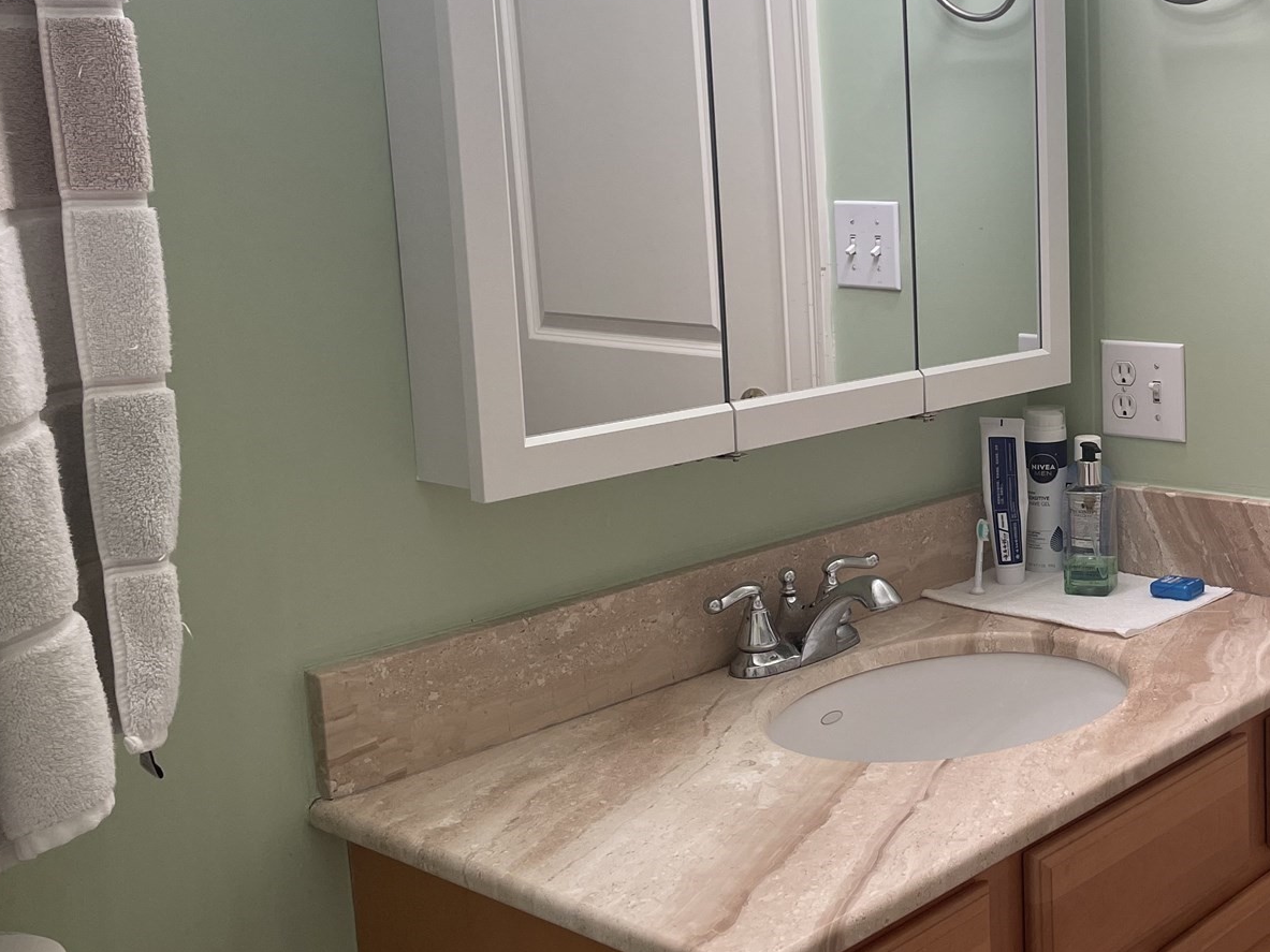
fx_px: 1651
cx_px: 1042
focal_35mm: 45
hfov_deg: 40.1
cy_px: 430
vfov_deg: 32.2
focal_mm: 4.2
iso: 64
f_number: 1.6
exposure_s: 1/120
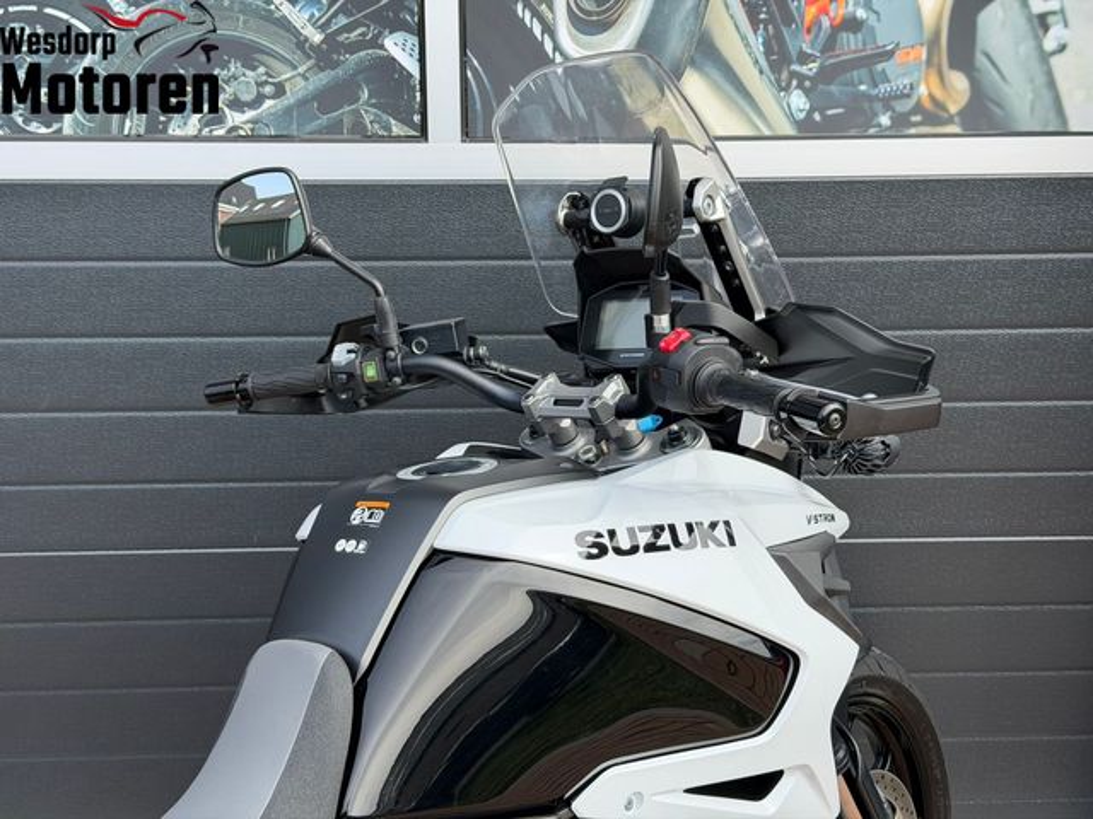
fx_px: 1516
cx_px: 546
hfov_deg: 39.7
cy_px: 410
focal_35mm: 48
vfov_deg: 30.3
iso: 100
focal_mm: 6.76
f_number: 1.78
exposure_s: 1/2577
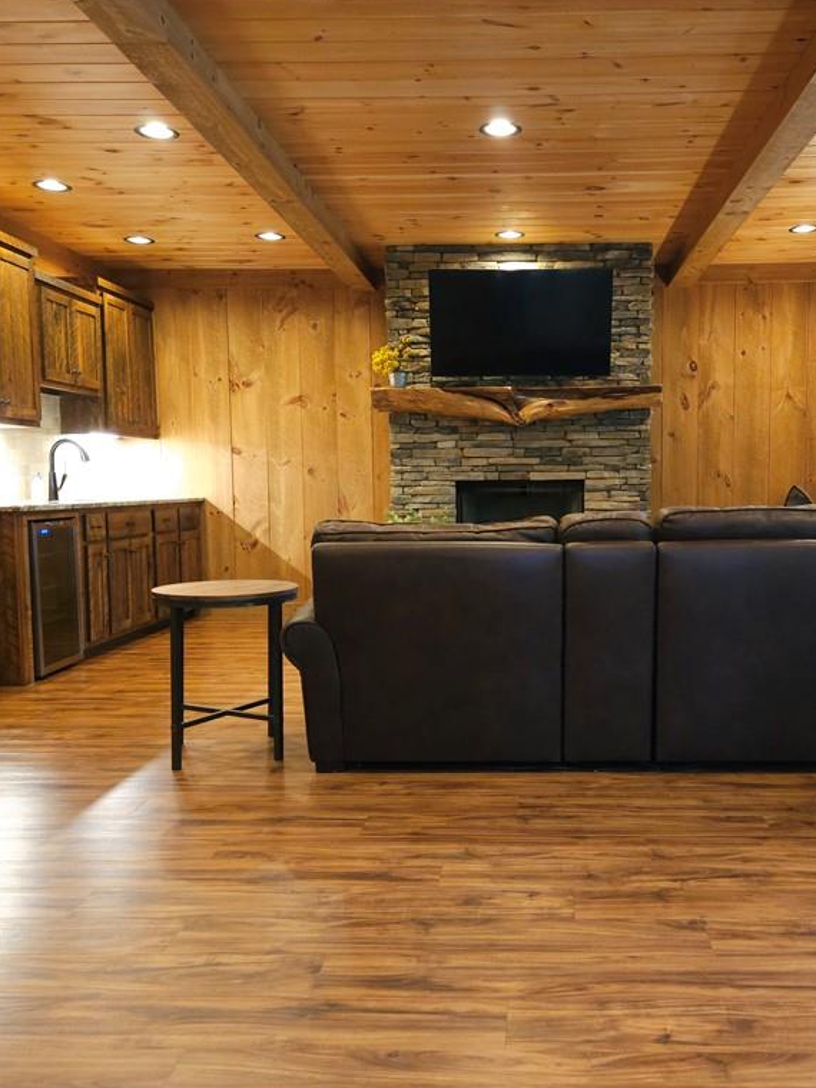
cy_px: 541
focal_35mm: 31
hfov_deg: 45.0
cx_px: 514
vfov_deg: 58.4
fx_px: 974
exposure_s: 1/24
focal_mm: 5.4
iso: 320
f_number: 1.8
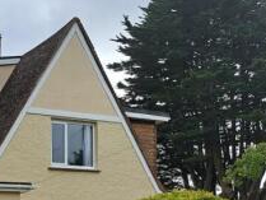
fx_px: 515
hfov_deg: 26.7
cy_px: 235
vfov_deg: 20.6
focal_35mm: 67
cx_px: -26
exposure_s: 1/1245
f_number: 1.8
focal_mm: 5.23
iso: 50
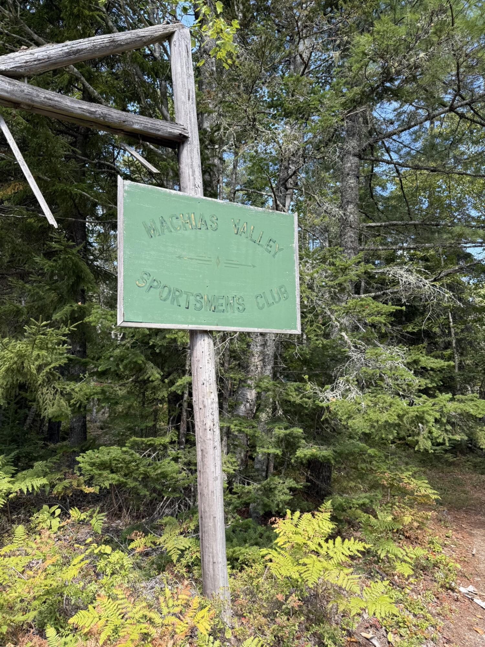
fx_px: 448
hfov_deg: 56.8
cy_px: 324
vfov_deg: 71.6
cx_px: 242
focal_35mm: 24
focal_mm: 6.76
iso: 80
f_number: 1.78
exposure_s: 1/575
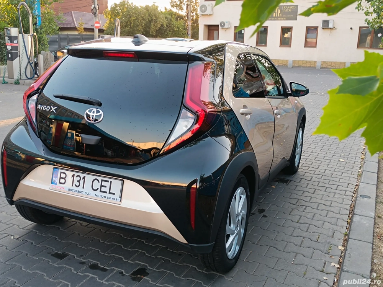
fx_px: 266
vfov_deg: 56.8
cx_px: 192
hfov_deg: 71.6
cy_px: 144
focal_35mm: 24
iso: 163
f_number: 1.88
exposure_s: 1/101
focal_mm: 5.59
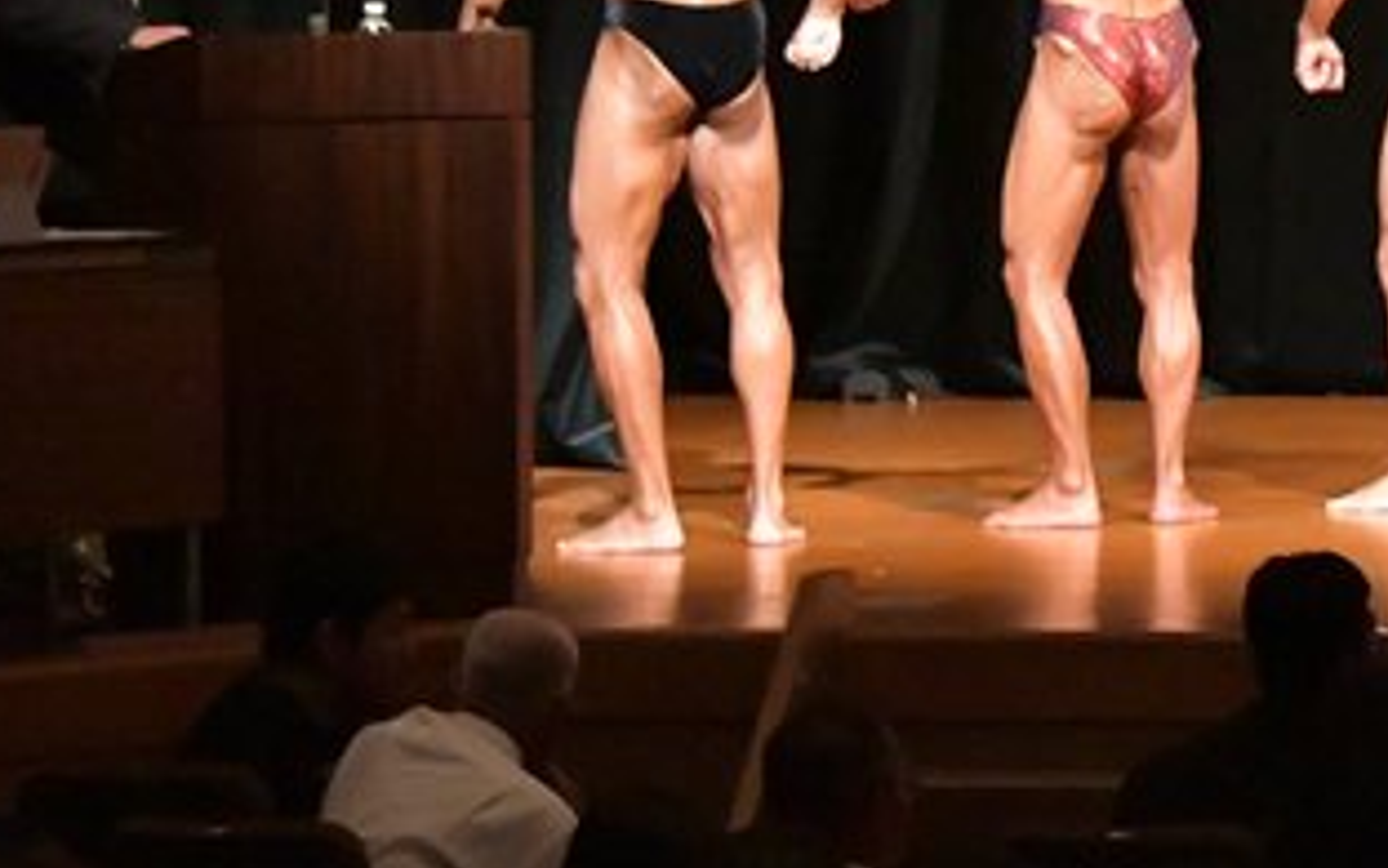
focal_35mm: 321
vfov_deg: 4.1
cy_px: -85
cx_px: 1662
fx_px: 12143
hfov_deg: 6.5
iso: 16000
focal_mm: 85
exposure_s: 1/400
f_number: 5.6
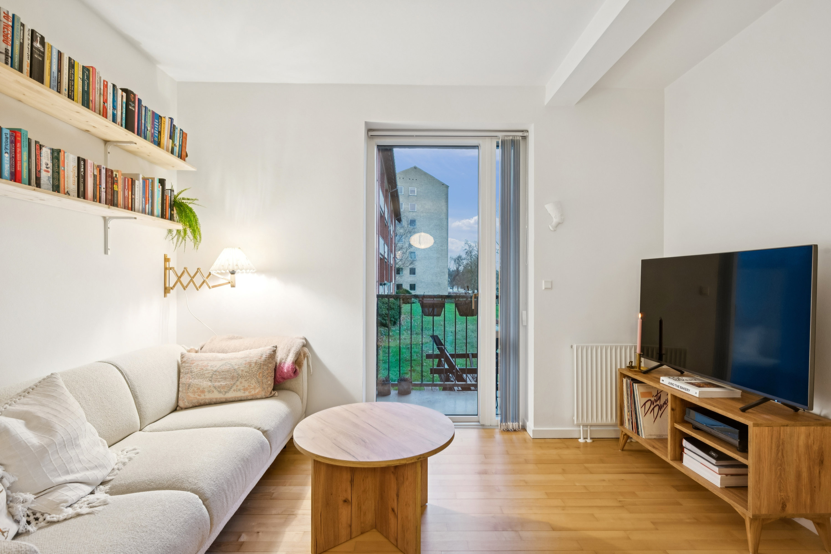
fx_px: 392
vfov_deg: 70.4
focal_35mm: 17
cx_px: 416
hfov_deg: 93.3
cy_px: 277
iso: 640
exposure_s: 1/4
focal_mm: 17
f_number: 9
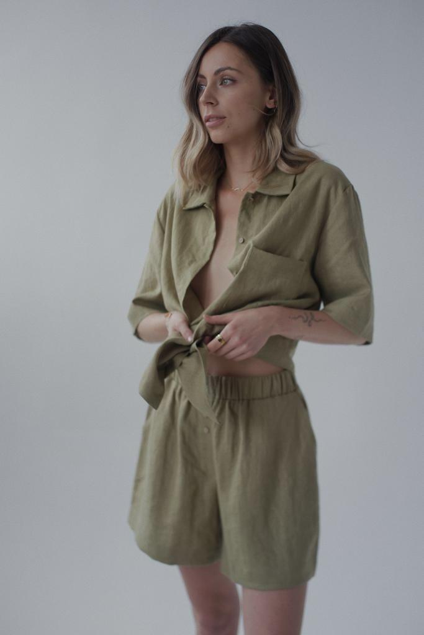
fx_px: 936
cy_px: 318
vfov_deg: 37.5
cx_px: 212
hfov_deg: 25.5
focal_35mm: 53
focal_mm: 35
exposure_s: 1/400
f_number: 2
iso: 200
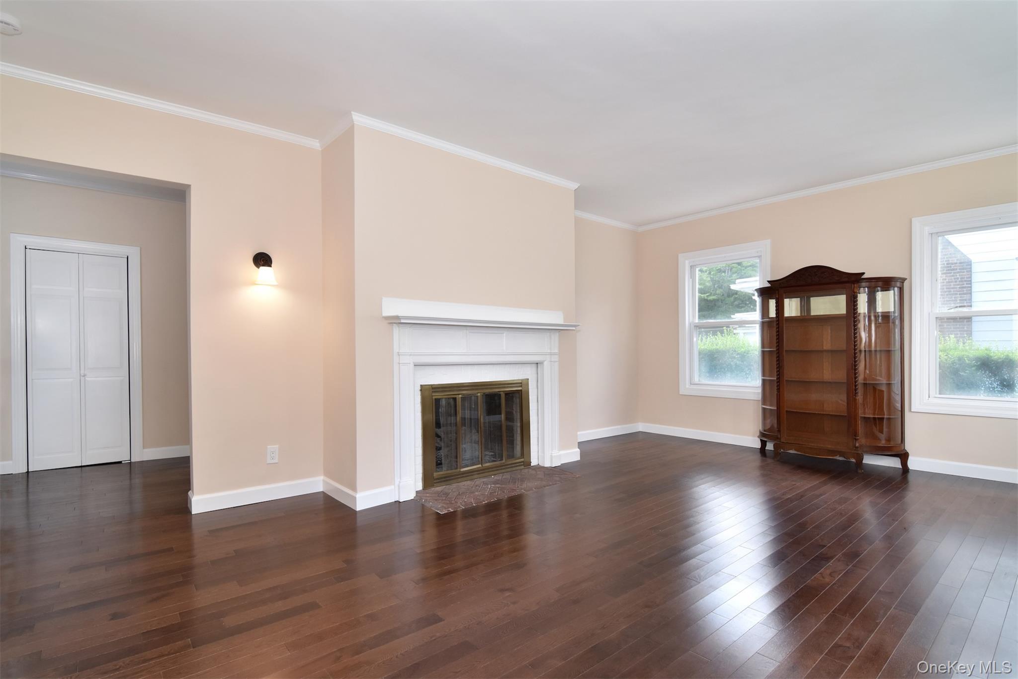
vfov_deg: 72.0
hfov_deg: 95.0
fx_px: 467
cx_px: 509
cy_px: 340
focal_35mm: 16
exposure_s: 1/100
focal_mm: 11
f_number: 8
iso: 640
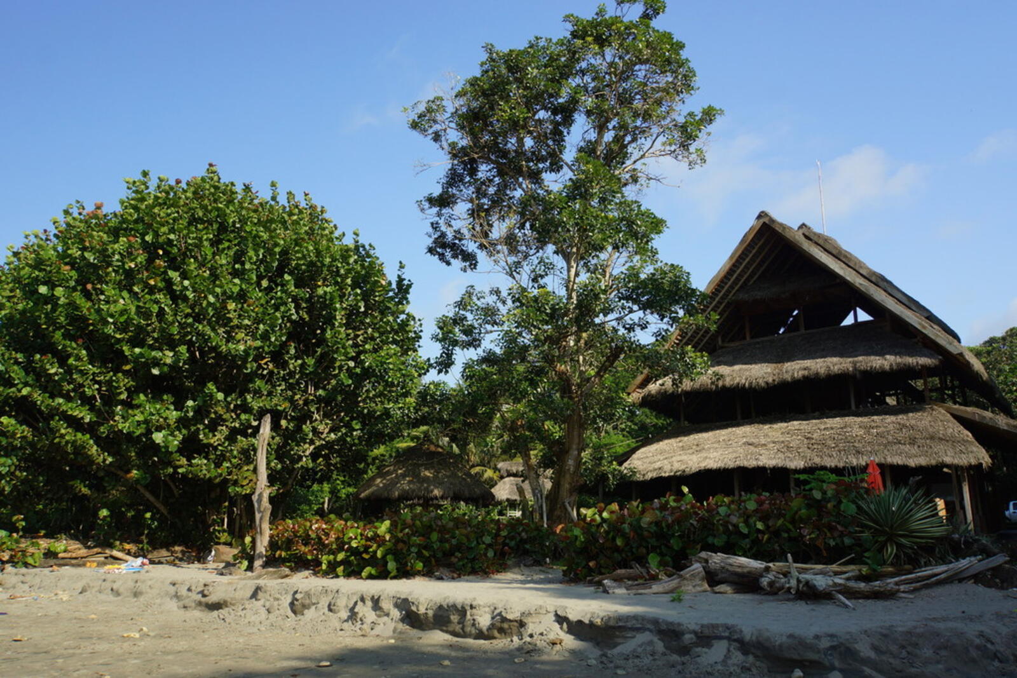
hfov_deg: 67.4
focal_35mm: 27
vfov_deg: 47.9
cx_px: 508
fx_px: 763
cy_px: 339
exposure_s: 1/80
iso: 100
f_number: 8
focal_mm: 18
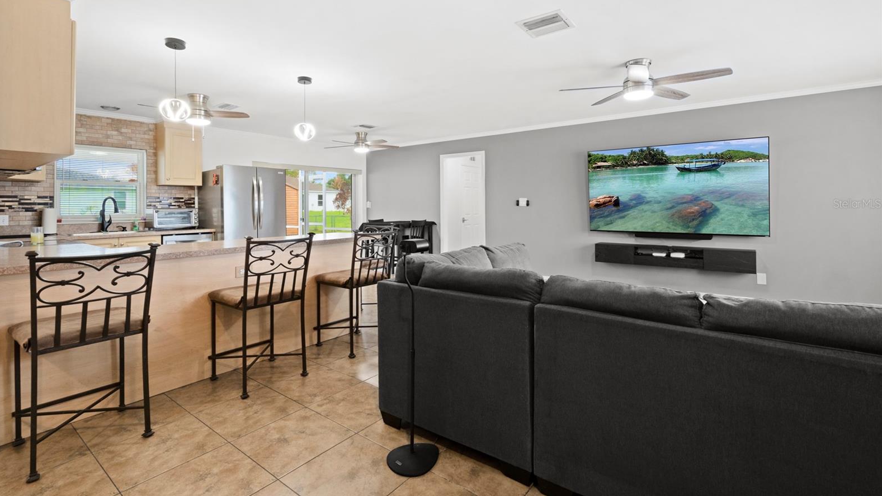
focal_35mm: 17
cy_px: 203
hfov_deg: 95.9
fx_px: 398
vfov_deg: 63.5
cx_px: 436
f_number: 9
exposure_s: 1/8
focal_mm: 16
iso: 640
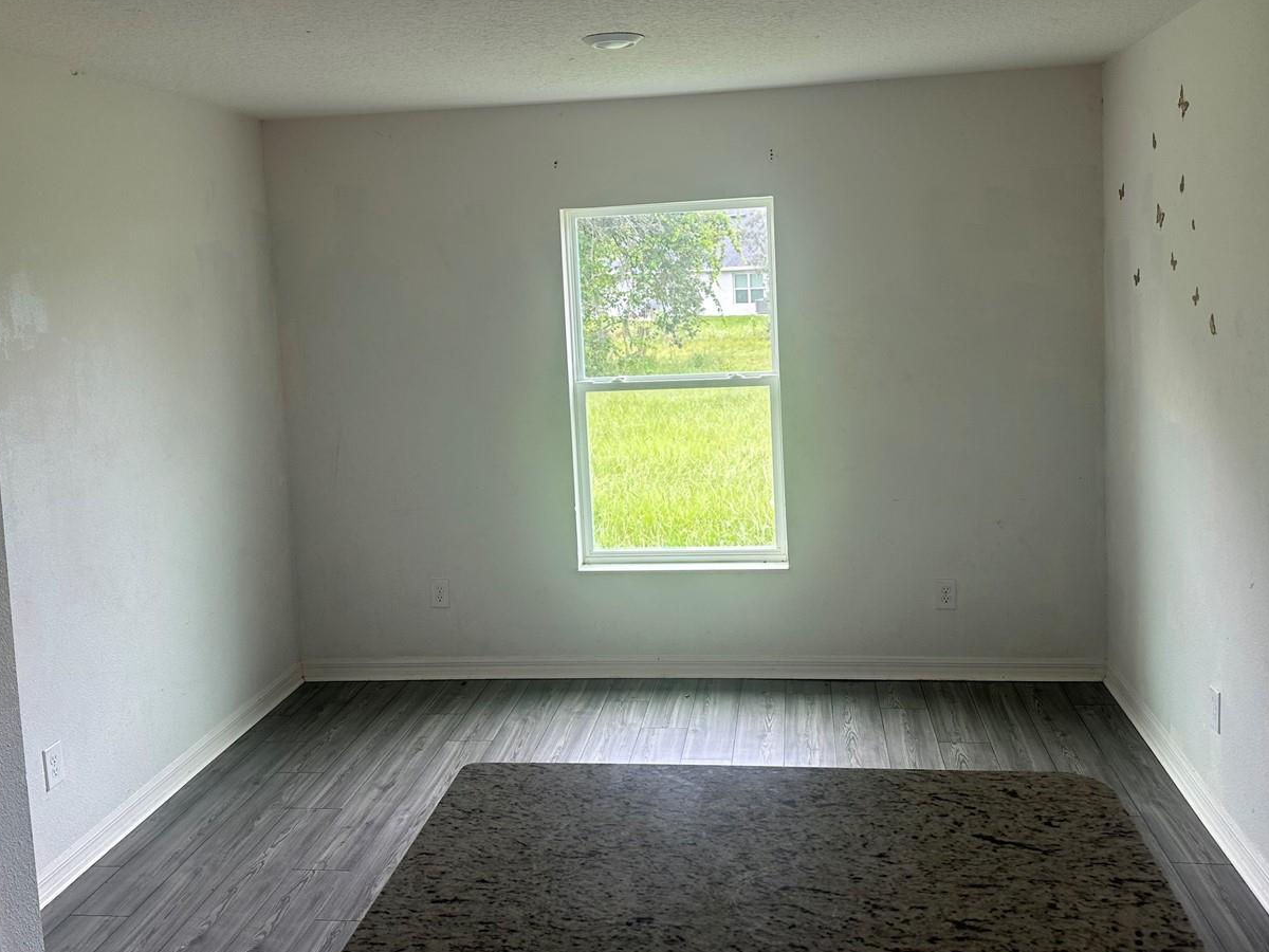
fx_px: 1173
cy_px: 367
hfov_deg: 56.8
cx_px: 645
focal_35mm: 32
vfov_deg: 43.9
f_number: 1.78
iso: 80
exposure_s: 1/121
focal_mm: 6.86
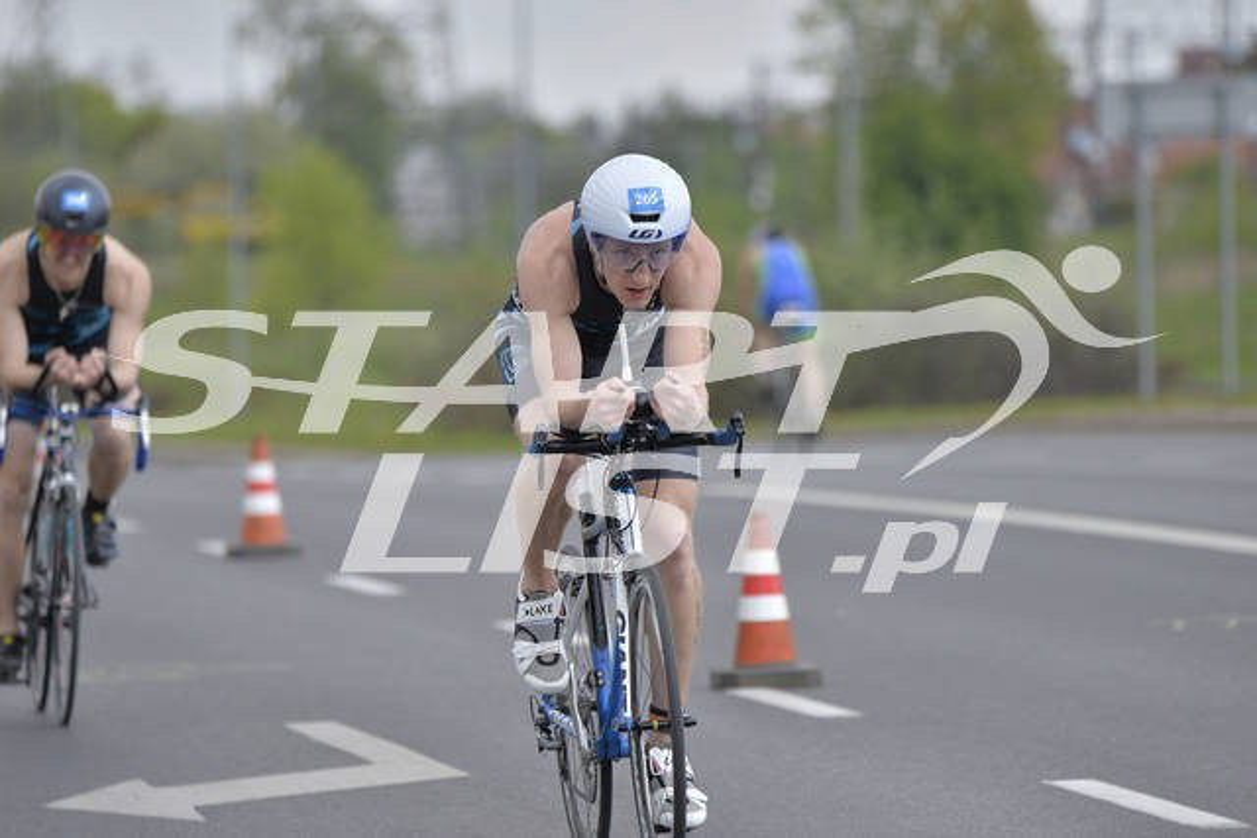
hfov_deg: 5.9
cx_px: 628
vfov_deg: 3.9
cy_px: 419
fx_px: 12223
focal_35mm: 350
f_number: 6
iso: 400
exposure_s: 1/1600
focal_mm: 350
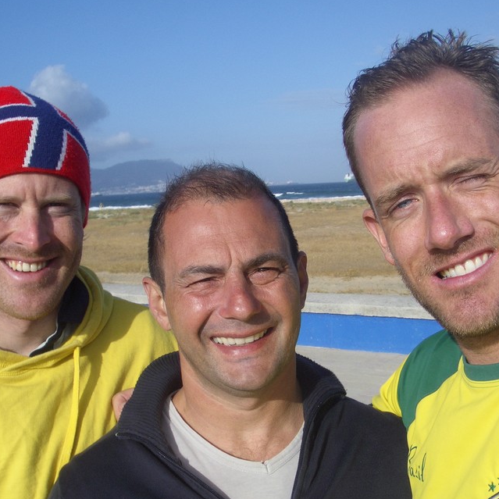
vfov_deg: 36.8
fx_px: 750
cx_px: 244
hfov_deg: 36.8
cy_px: 257
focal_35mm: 46
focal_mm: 5.8
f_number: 4.3
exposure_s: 1/640
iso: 50
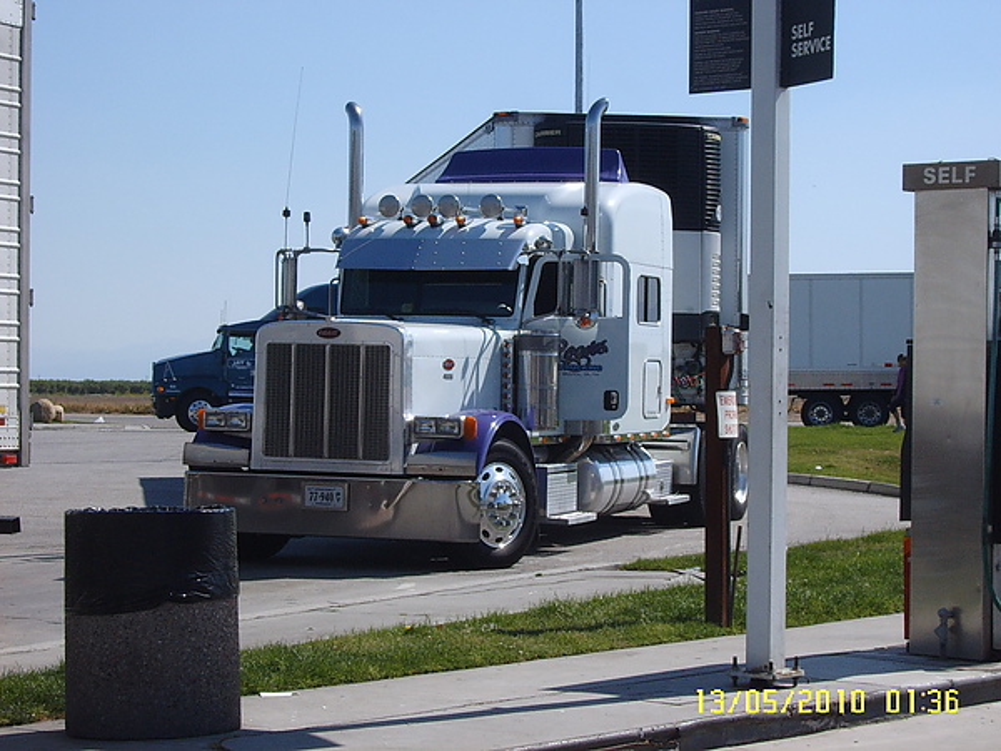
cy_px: 376
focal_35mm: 85
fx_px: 2458
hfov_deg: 23.0
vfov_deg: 17.4
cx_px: 500
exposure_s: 1/350
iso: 50
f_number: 8.8
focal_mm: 14.1
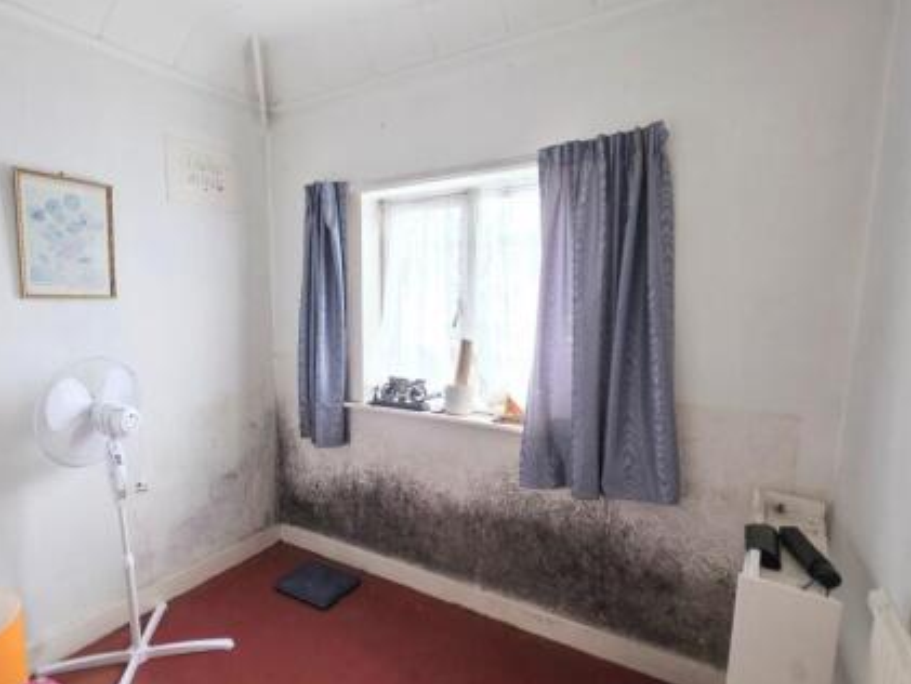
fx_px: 474
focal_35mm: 18
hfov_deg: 87.4
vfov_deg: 71.5
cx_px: 406
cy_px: 367
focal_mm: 2.2
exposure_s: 1/16.7
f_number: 1.9
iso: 125
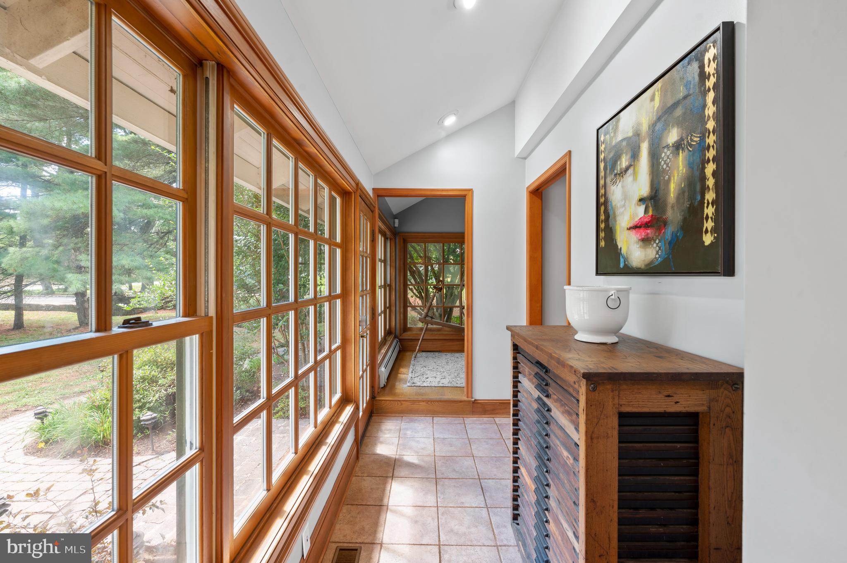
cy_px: 282
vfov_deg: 77.2
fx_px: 353
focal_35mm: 15
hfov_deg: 100.4
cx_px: 424
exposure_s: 1/2.5
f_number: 9
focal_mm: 15
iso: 320
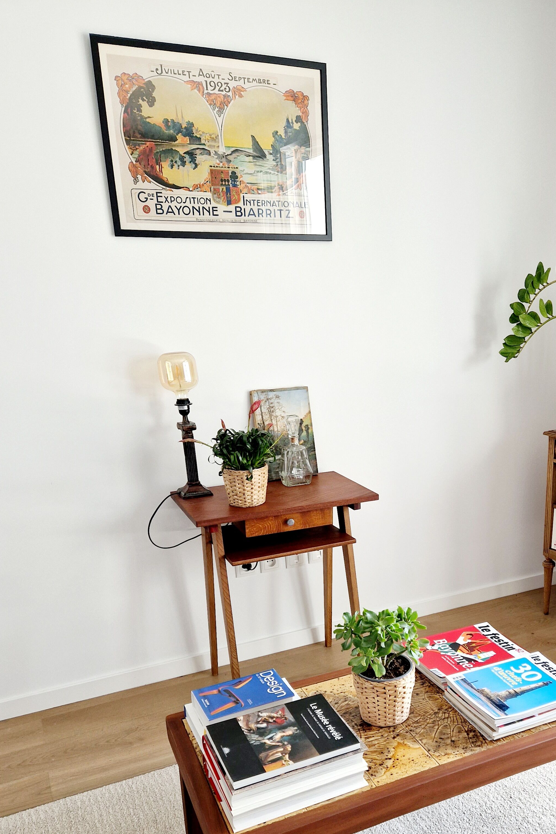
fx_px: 695
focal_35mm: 30
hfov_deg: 42.9
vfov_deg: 61.2
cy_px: 517
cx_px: 381
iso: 100
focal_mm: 5.4
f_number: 1.8
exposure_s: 1/182
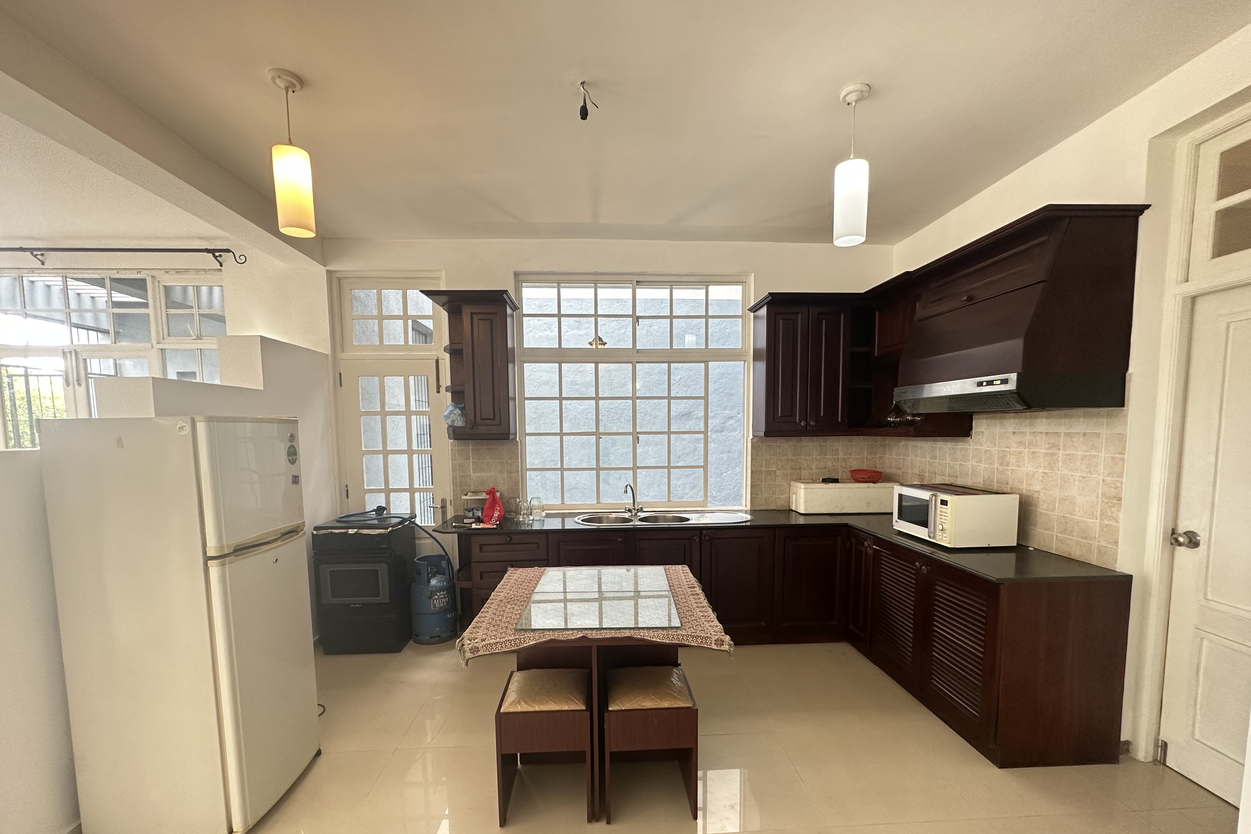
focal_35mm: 15
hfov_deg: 100.4
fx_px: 521
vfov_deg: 76.9
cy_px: 472
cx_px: 623
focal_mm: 2.22
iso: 160
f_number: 2.2
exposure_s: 1/50
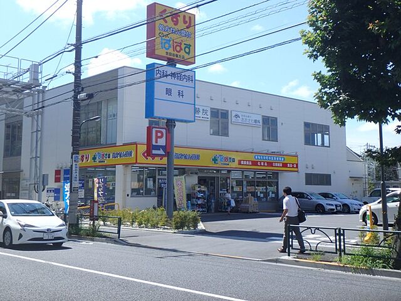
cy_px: 150
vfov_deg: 34.3
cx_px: 200
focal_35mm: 42
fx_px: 487
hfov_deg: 44.8
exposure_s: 1/500
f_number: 5.2
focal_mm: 7.5
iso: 125
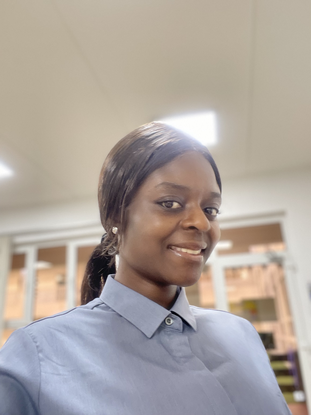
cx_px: 156
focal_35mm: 30
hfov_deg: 46.8
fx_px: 359
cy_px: 208
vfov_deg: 60.0
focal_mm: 2.71
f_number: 2.2
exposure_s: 1/33
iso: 250
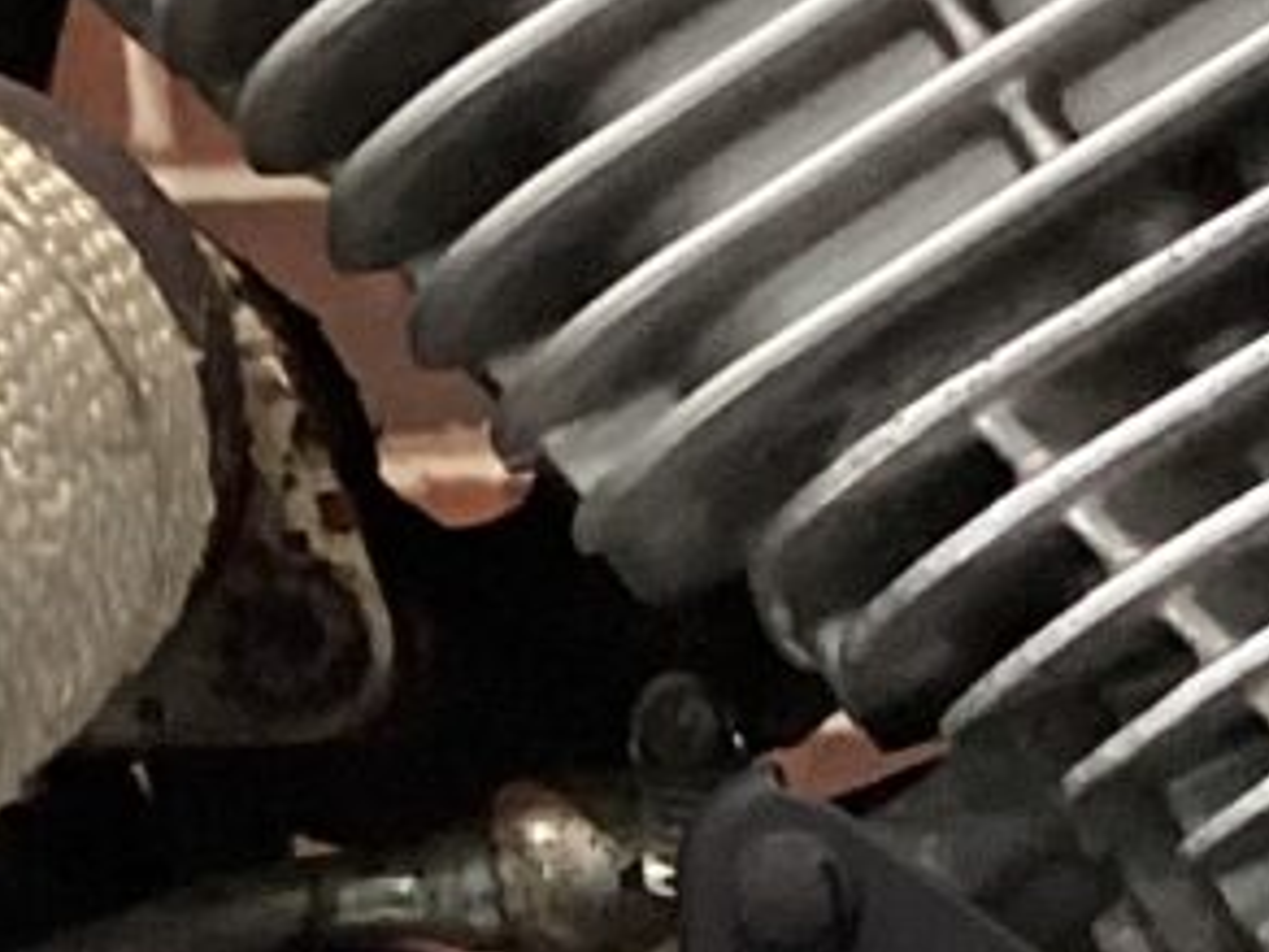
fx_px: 7479
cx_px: 2277
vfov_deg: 6.9
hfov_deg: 9.3
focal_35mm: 204
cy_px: 2278
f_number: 2.4
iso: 200
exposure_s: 1/60
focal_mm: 3.3
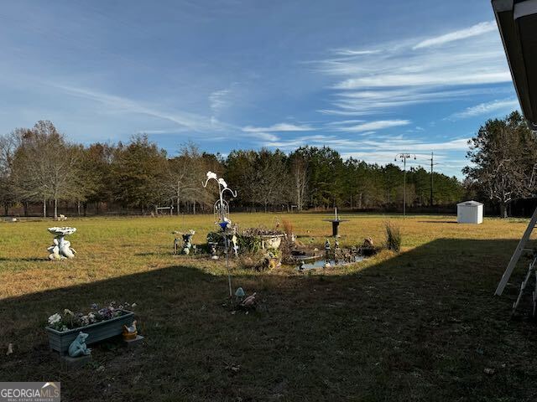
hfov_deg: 71.6
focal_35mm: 24
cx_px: 268
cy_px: 201
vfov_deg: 56.8
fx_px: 372
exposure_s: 1/4608
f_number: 1.78
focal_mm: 6.76
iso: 80
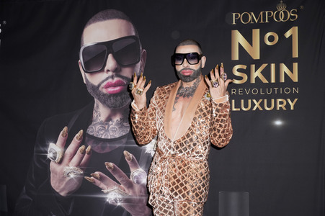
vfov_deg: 23.7
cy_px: 108
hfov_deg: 35.1
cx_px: 162
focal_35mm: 57
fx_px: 514
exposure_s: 1/250
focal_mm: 57
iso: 640
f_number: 8
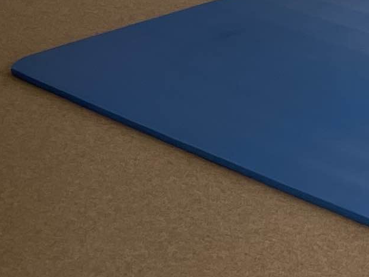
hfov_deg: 10.3
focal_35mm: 169
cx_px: 855
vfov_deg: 8.2
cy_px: -344
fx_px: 1802
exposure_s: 1/142
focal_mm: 4.2
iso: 32
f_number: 1.6
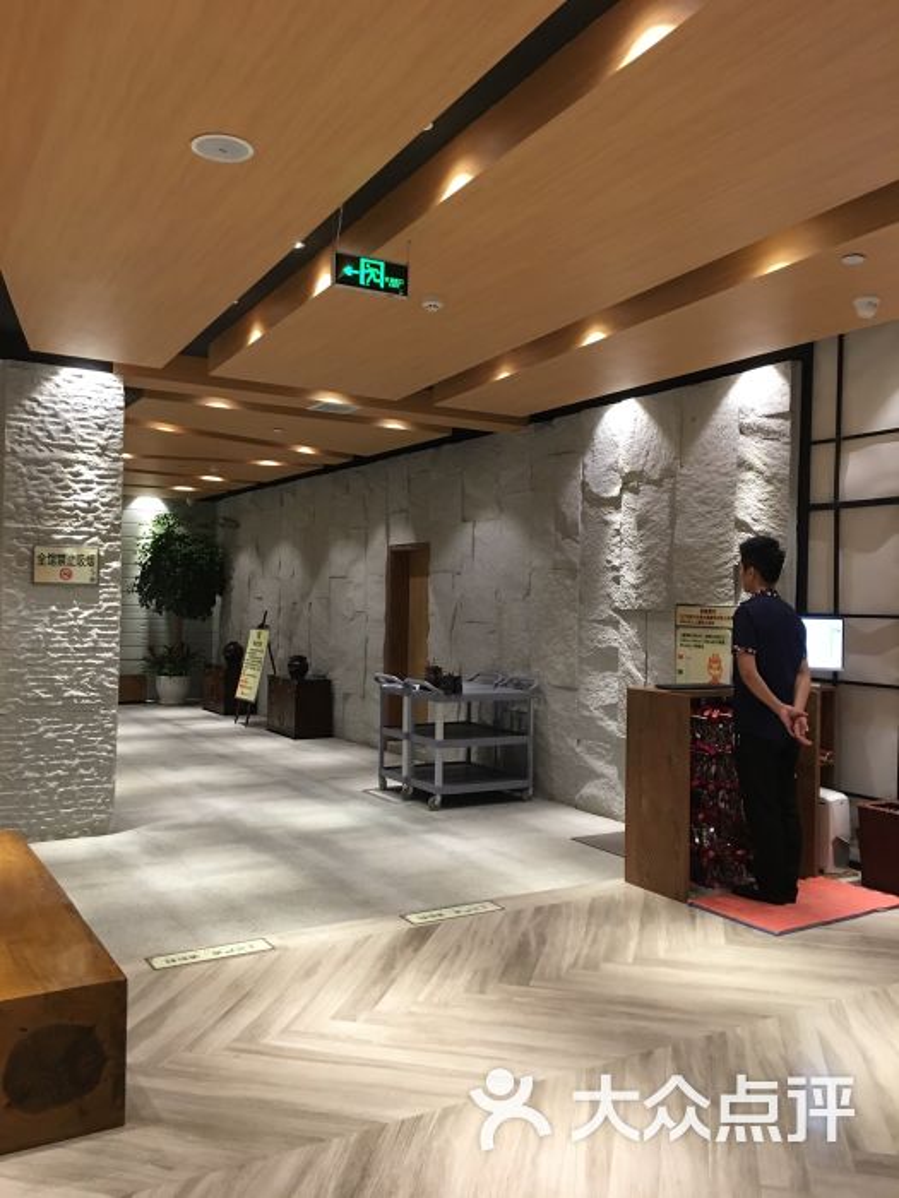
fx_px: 1004
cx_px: 450
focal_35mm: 29
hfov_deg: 48.2
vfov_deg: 61.7
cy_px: 599
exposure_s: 1/17
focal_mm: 4.15
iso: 80
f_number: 2.2
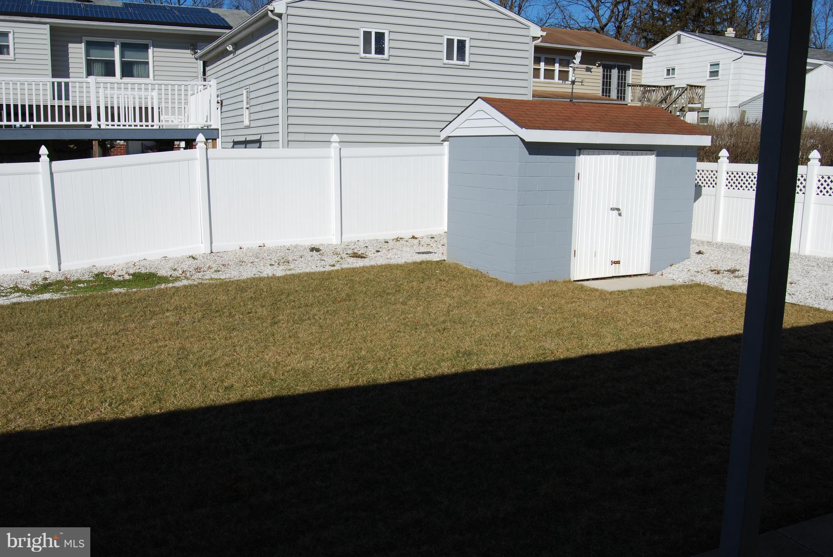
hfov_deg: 57.2
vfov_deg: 40.1
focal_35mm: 33
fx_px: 764
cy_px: 278
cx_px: 416
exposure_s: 1/320
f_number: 9
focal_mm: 22
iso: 100
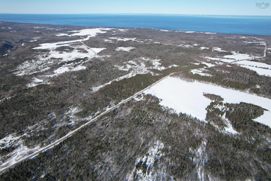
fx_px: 166
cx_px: 136
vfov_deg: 57.2
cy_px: 90
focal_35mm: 22
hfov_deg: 78.6
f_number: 2.8
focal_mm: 8.38
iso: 110
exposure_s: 1/2000
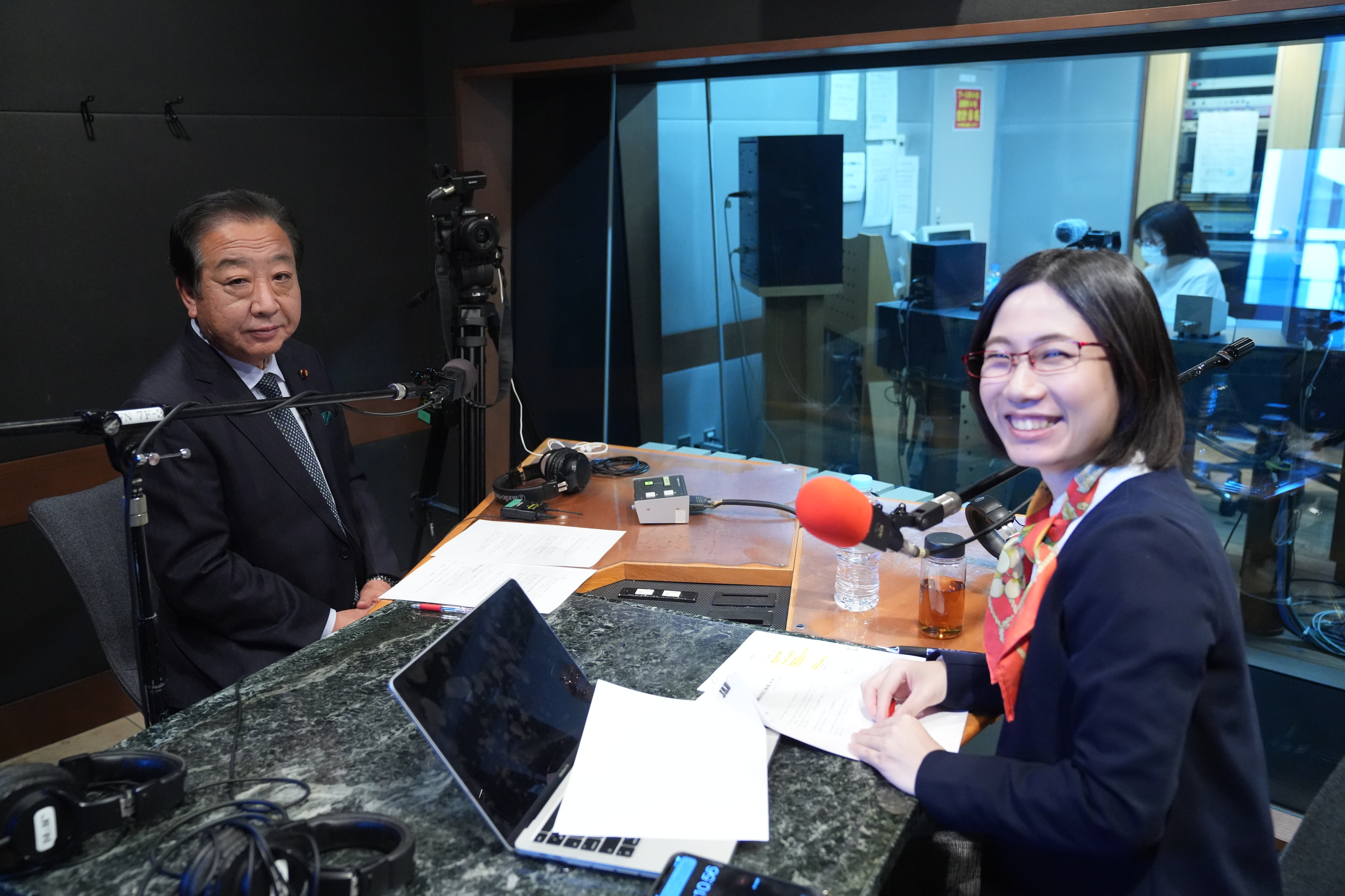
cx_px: 672
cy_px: 448
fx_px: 1121
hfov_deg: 61.9
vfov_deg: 43.6
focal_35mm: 30
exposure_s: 1/125
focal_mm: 30
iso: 6400
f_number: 3.5
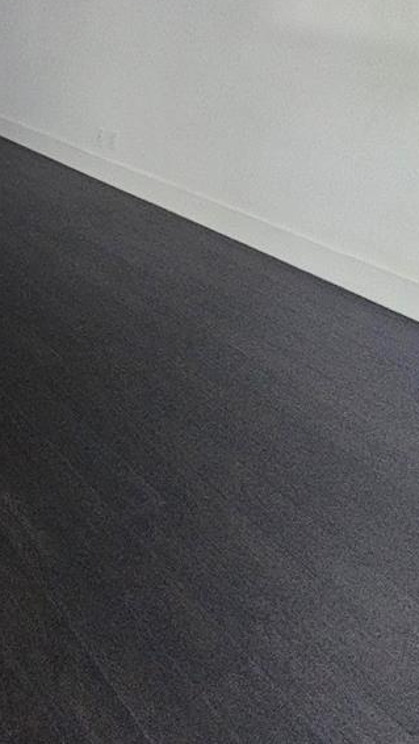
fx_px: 592
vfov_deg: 58.8
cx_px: -147
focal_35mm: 30
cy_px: 138
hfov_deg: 29.8
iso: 640
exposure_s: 1/24
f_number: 2.2
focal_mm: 2.2
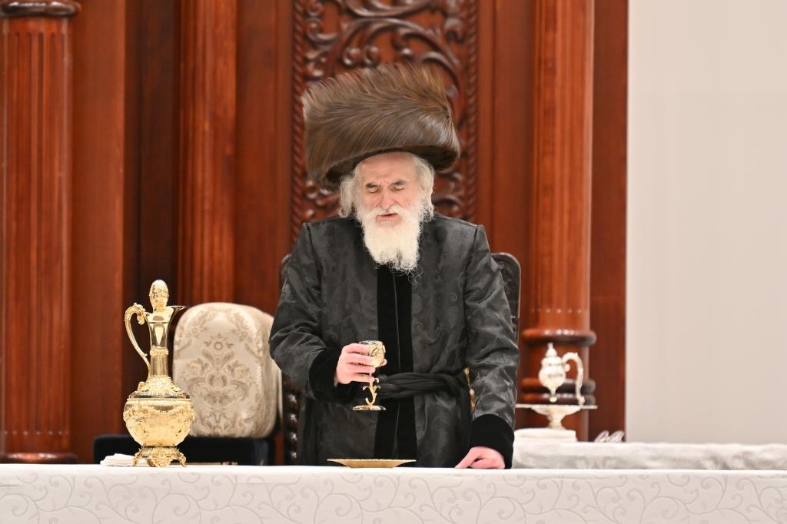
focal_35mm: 300
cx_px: 394
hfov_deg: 6.9
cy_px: 262
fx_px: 6556
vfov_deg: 4.6
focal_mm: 200
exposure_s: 1/320
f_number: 2.8
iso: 250
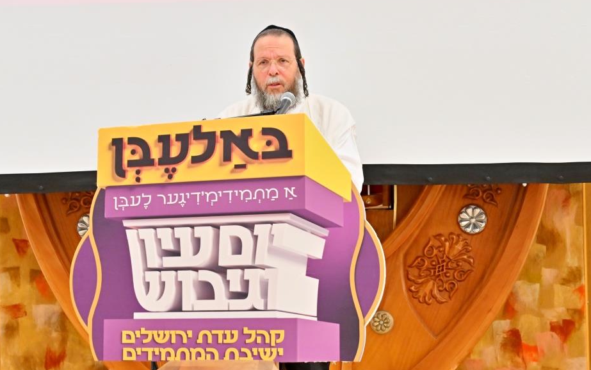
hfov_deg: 13.4
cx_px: 264
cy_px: 180
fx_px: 2513
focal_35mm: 156
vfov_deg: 8.4
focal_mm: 92
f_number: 4
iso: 800
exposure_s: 1/160
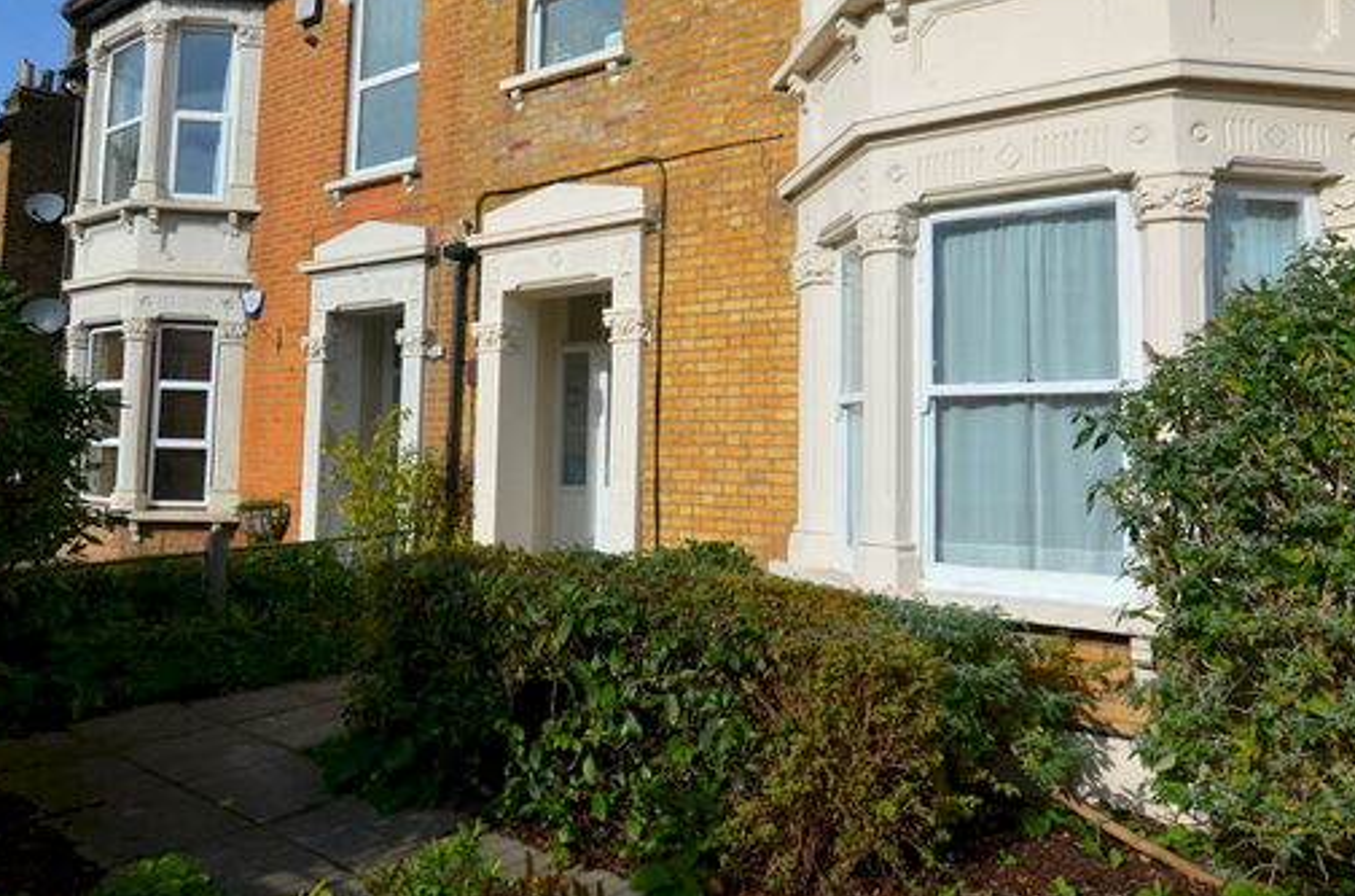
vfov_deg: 50.8
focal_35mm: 25
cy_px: 381
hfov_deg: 71.4
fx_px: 938
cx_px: 605
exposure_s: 1/250
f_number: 8
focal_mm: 12
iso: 100
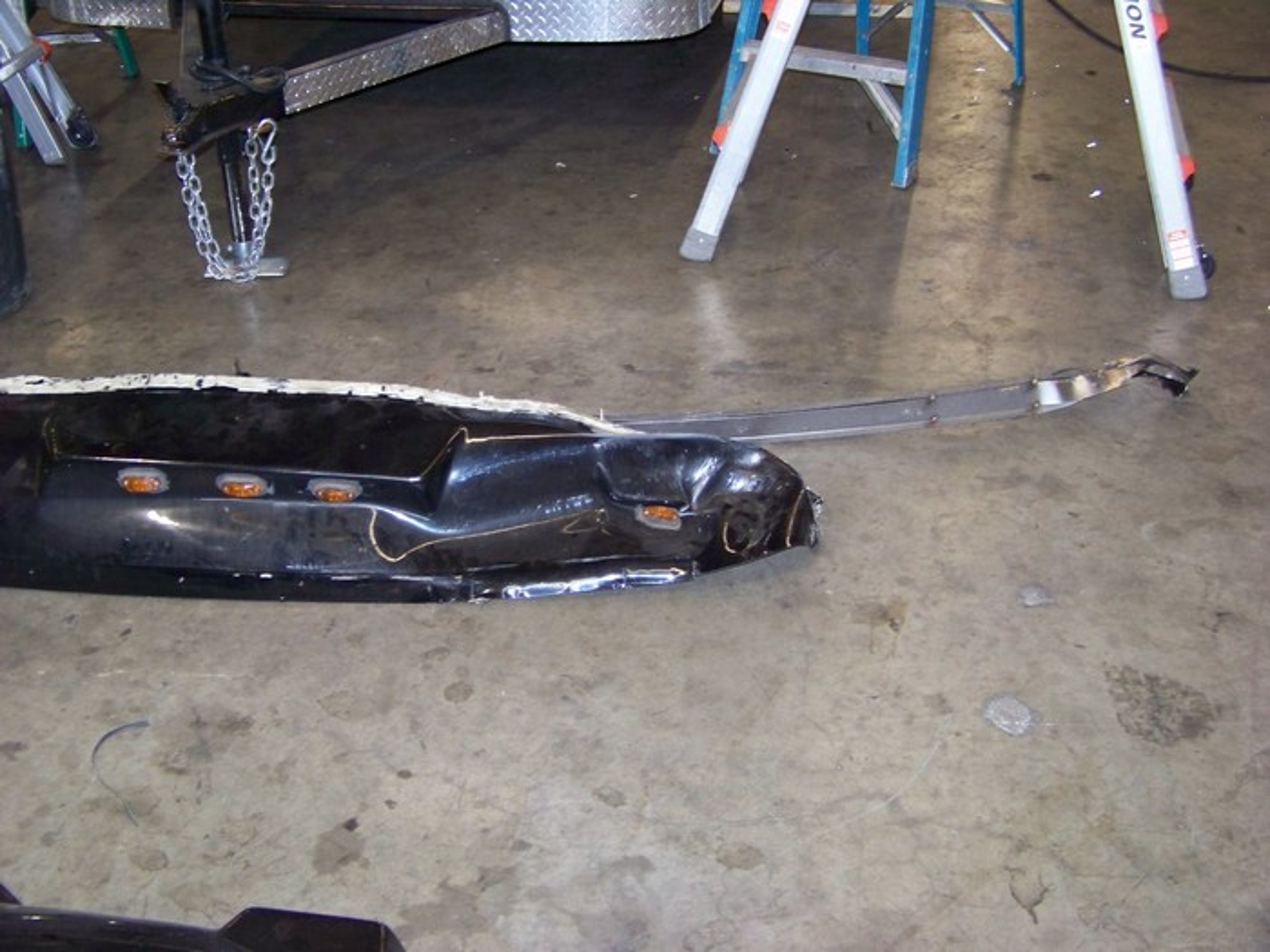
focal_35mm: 43
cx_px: 635
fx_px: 1578
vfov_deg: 33.6
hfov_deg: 43.9
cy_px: 476
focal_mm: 6.75
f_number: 2.8
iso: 200
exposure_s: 1/30
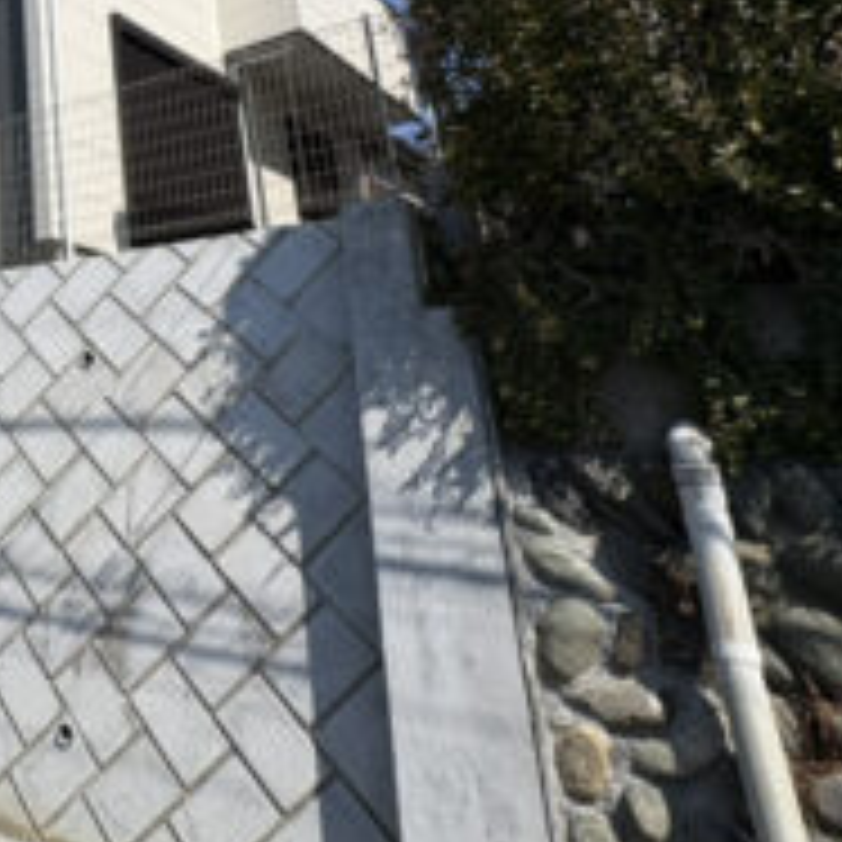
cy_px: 155
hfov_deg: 39.1
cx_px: -122
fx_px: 908
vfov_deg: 46.8
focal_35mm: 33
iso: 50
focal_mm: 2.22
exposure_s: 1/3106
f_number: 2.2
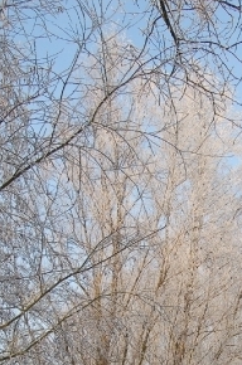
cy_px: 339
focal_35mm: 62
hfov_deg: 21.7
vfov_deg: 30.8
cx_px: 175
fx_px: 628
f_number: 7.1
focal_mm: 20
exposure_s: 1/200
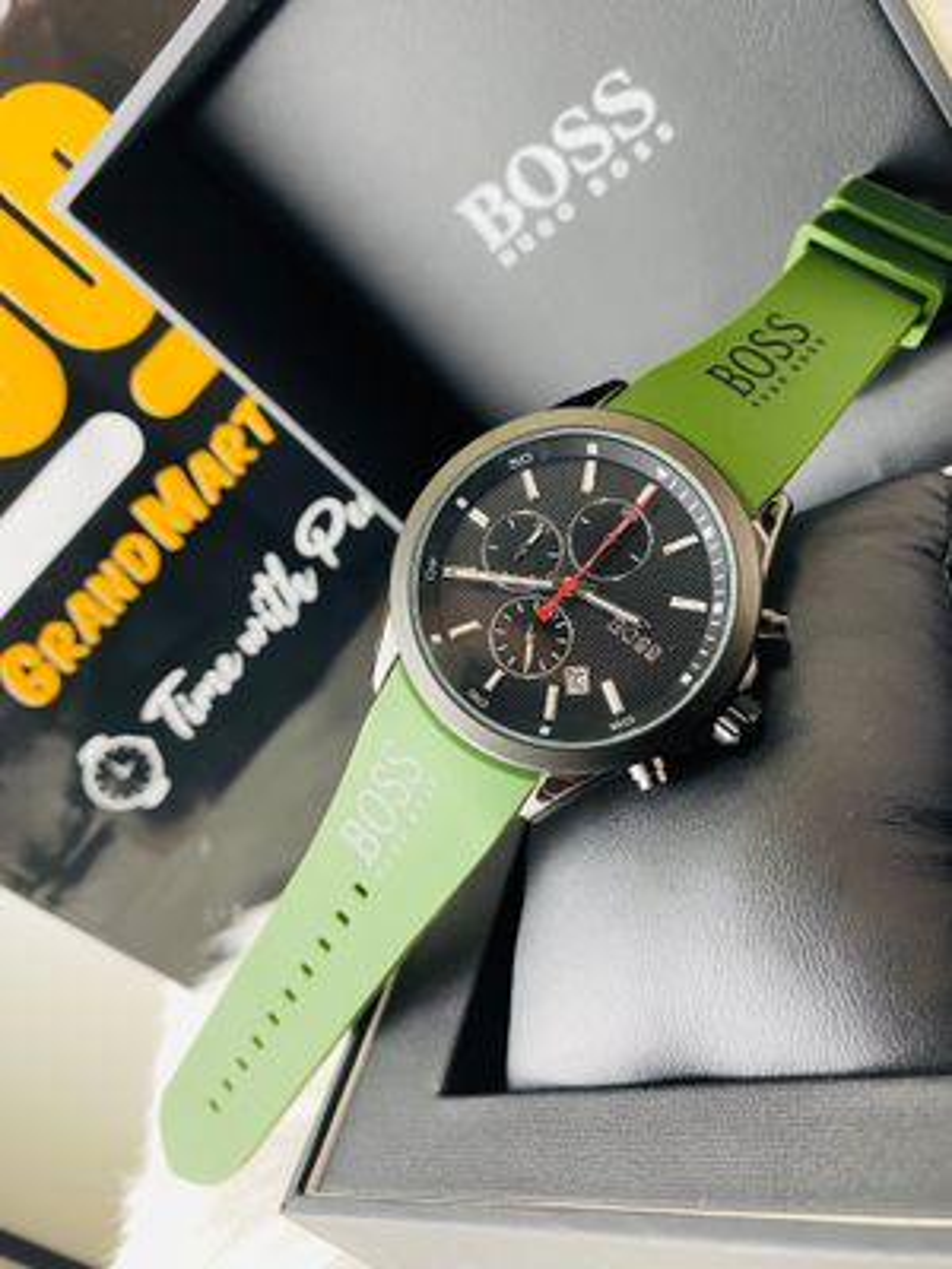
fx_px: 917
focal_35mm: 25
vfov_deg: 69.4
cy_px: 634
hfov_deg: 54.9
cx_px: 476
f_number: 1.8
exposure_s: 1/50
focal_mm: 4.25
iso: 125
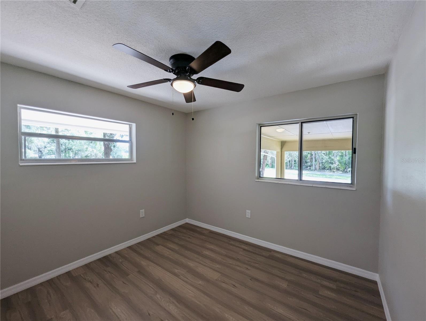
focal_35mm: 13
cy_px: 160
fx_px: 160
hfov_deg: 106.1
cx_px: 213
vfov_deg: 90.1
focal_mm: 1.95
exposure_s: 1/65.5
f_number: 2.2
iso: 79
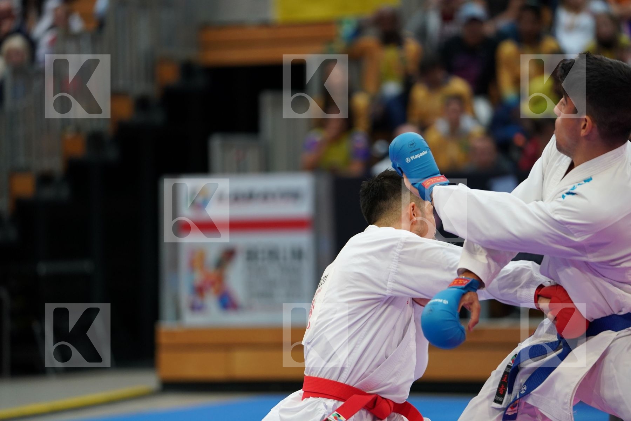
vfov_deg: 7.2
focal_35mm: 192
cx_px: 316
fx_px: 3365
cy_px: 210
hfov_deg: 10.7
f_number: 2.8
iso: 1600
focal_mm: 192
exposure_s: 1/1000
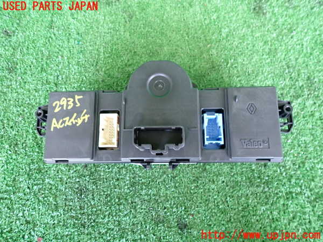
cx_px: 162
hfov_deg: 69.4
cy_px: 121
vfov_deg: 54.9
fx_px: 233
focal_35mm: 25
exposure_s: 1/30
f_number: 2
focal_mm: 4.5
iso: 640
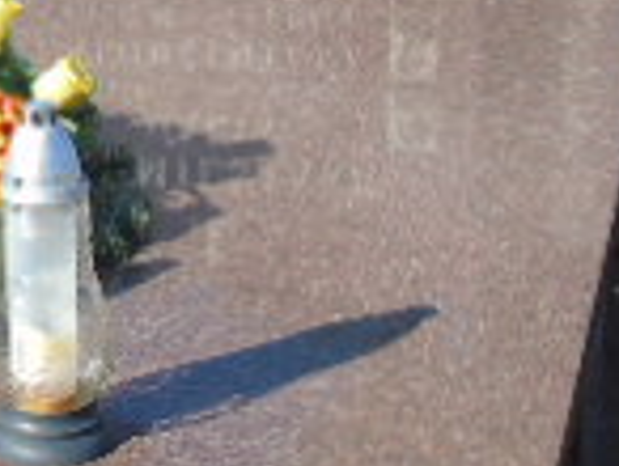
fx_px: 2669
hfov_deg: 12.9
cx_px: -140
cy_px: -97
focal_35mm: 149
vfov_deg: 9.8
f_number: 3.8
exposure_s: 1/400
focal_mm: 6.1
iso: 80
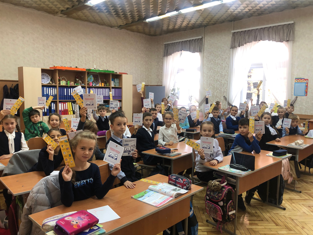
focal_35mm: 28
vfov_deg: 49.7
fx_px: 253
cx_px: 156
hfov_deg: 63.4
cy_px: 118
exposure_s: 1/17
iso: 40
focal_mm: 4
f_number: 1.8
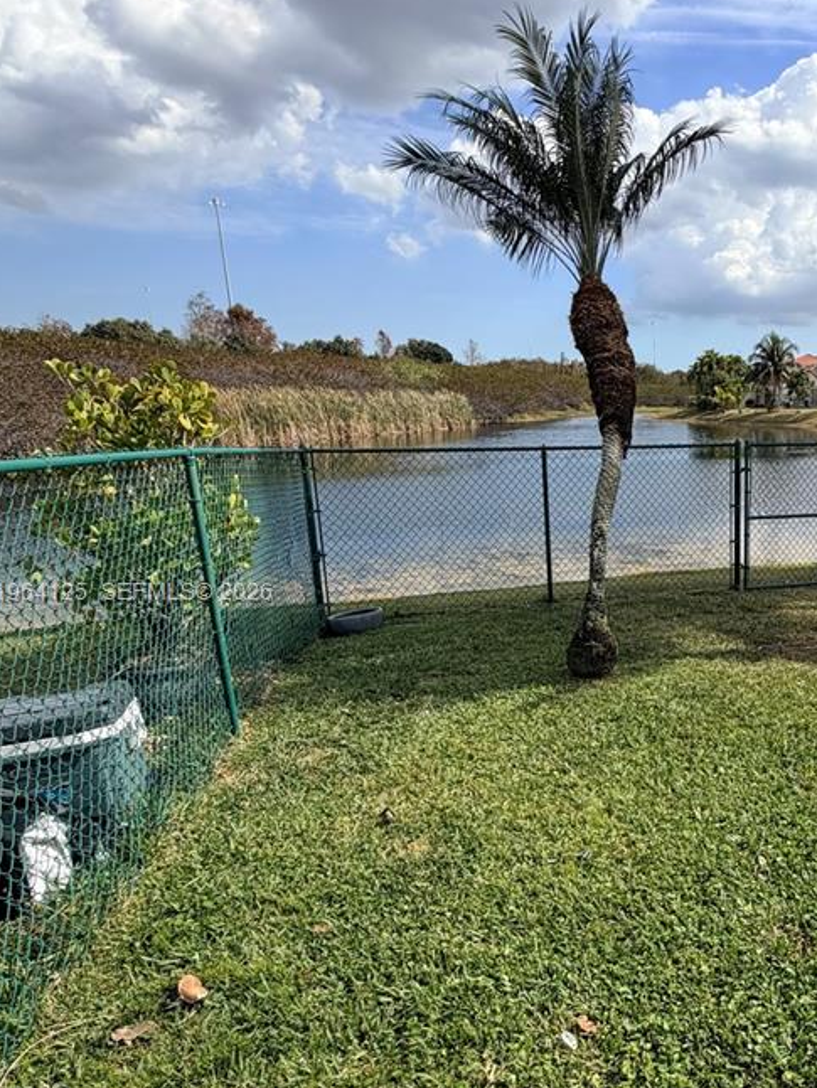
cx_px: 719
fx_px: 818
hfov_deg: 48.2
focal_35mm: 26
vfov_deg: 67.1
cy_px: 595
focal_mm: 2.22
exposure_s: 1/1189
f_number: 2.2
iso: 20
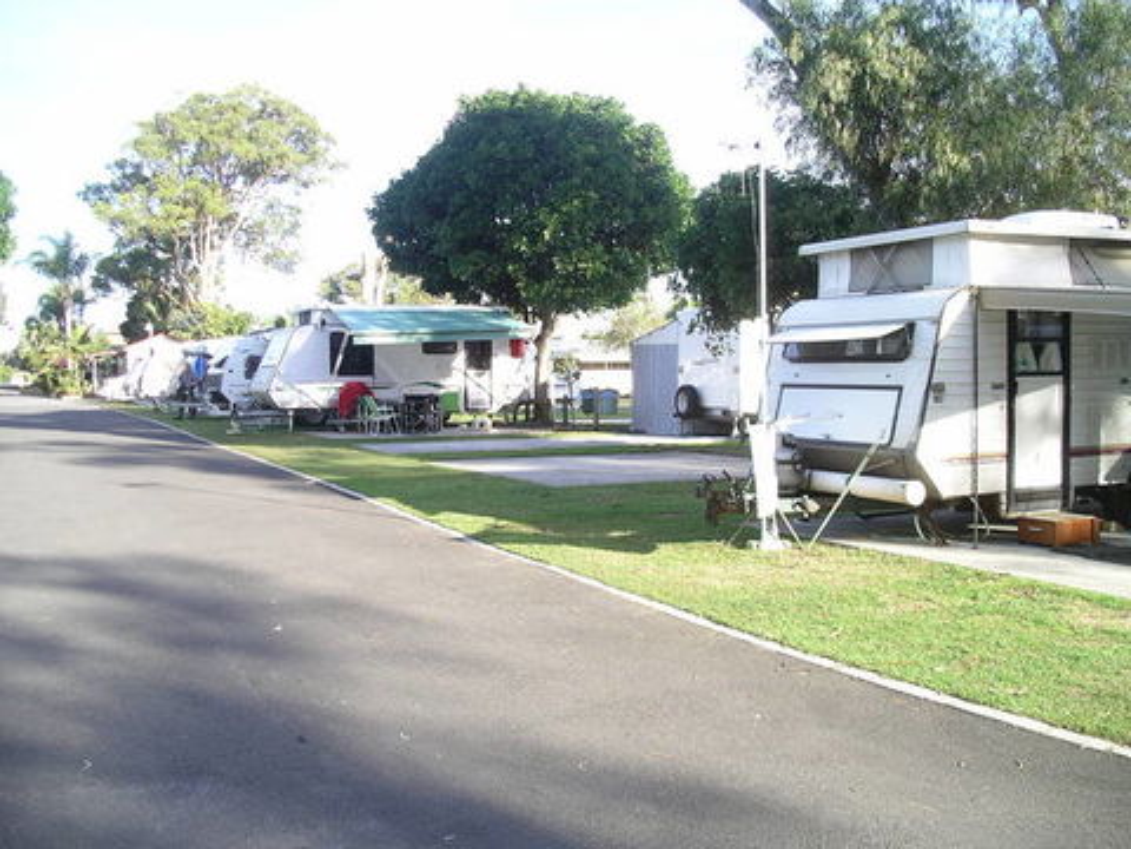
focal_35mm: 37
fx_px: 1209
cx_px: 566
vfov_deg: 38.7
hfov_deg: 50.1
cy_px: 424
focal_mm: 7.8
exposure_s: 1/250
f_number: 2.8
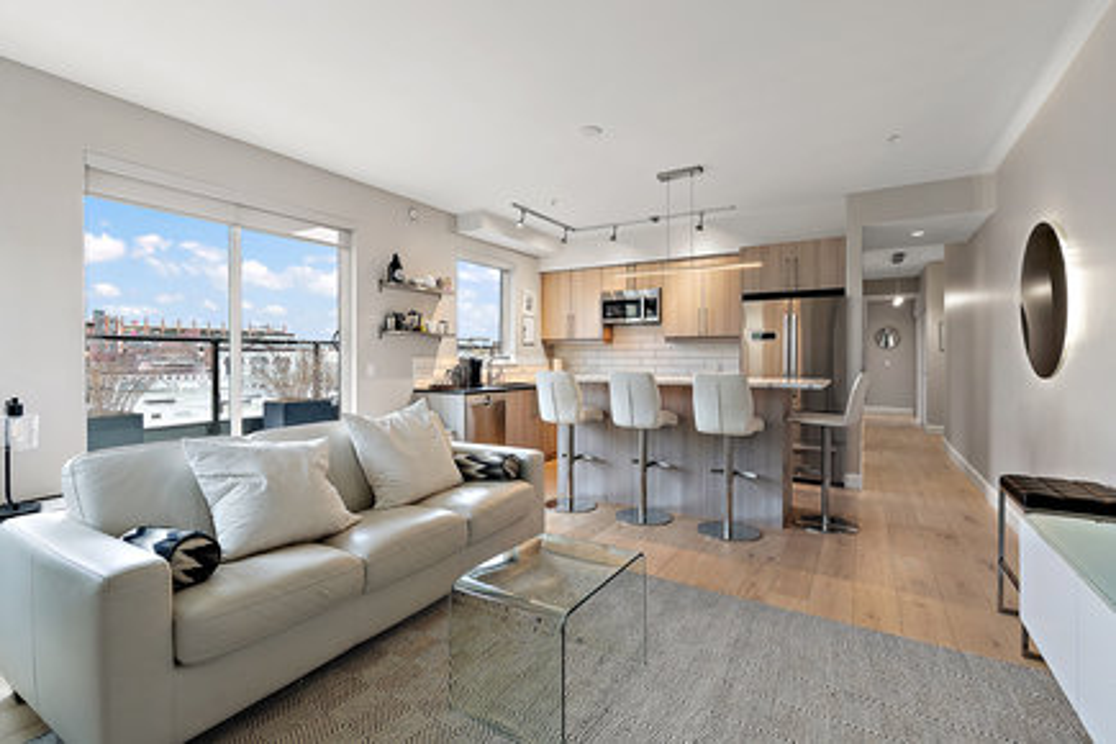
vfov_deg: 73.7
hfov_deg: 96.7
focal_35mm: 16
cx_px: 558
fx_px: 496
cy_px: 372
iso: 320
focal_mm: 16
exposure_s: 1/2.5
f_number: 7.1
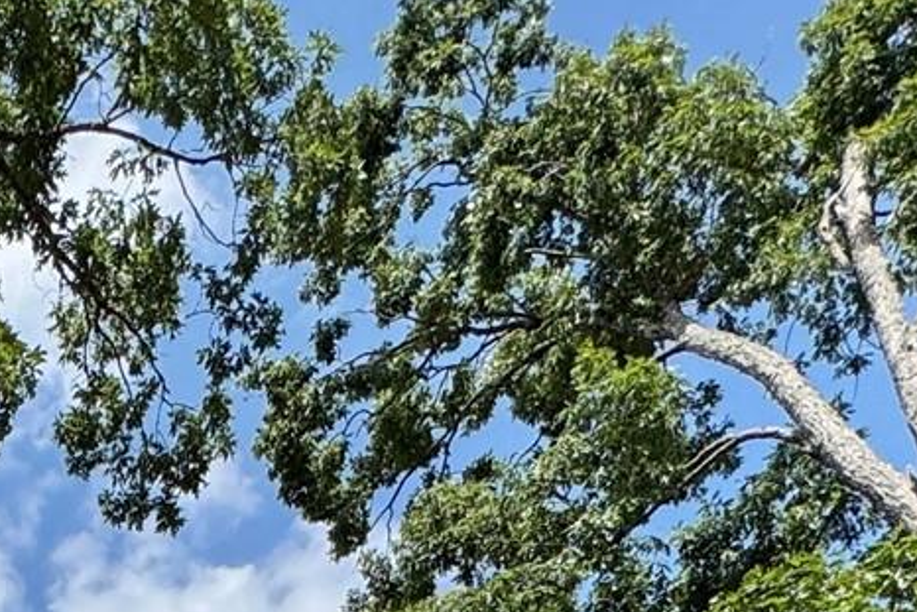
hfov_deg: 25.7
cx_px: -356
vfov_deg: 14.3
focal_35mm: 64
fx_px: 1631
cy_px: 1462
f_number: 2.2
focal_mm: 2.22
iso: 40
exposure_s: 1/1126
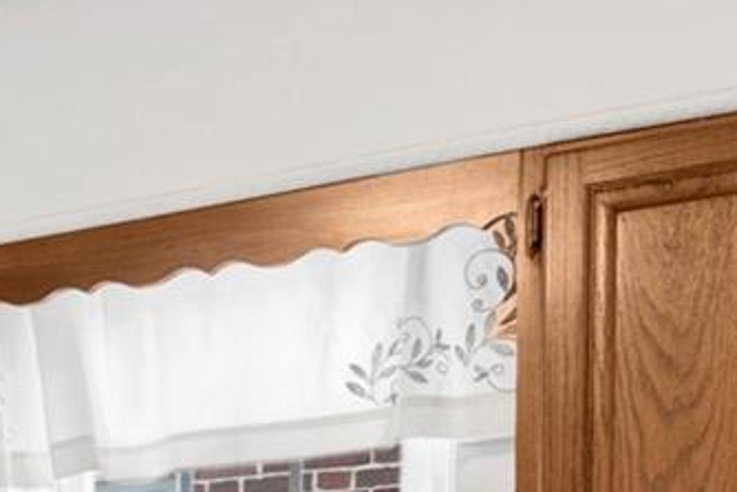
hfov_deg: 18.5
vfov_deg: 13.1
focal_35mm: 92
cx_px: -490
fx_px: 1884
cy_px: 941
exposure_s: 1
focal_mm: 10
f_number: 8
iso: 100
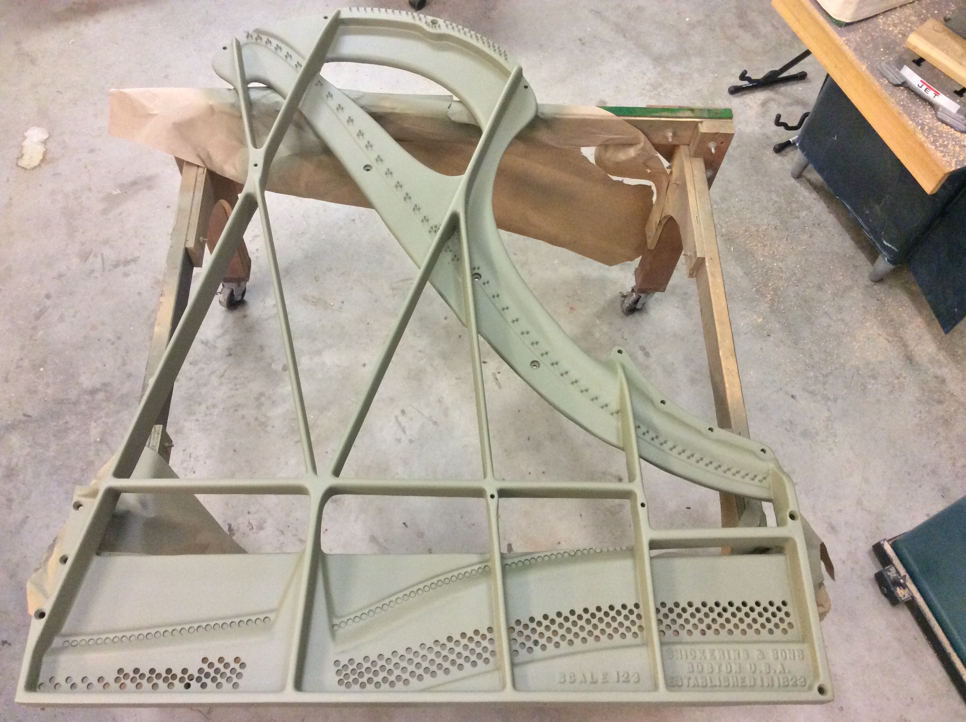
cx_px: 483
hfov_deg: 56.9
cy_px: 361
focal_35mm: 32
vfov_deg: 44.1
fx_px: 892
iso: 250
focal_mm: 3.3
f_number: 2.4
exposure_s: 1/24
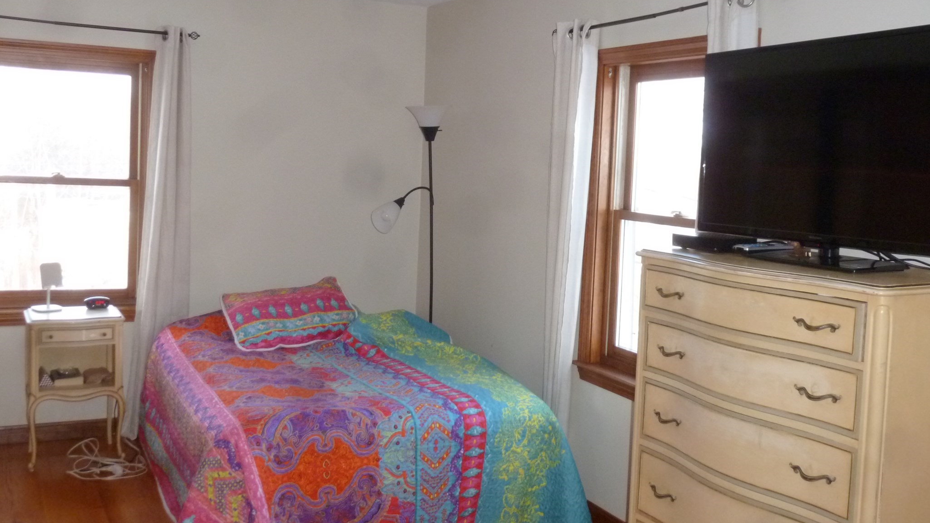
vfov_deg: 32.8
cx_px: 465
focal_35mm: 36
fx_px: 888
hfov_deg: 55.3
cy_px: 219
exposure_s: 1/60
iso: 400
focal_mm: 5.9
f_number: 3.6
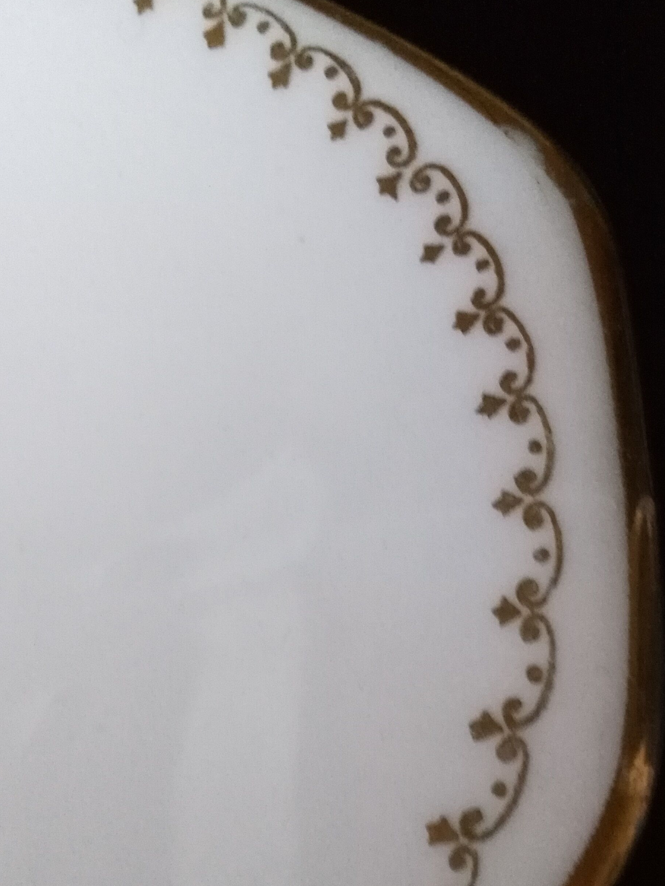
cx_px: 380
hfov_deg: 30.2
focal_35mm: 48
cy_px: 582
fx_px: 1230
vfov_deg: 39.3
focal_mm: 2.96
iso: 1293
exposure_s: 1/24
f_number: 2
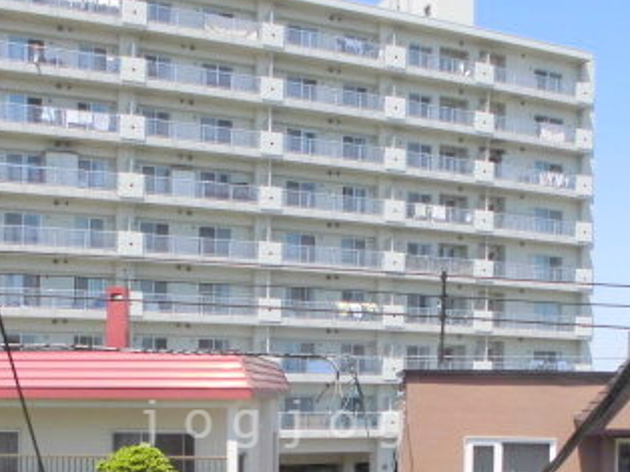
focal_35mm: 53
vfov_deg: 26.6
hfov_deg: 36.1
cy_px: 424
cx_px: 277
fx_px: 964
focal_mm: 4.6
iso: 100
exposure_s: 1/500
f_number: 3.5
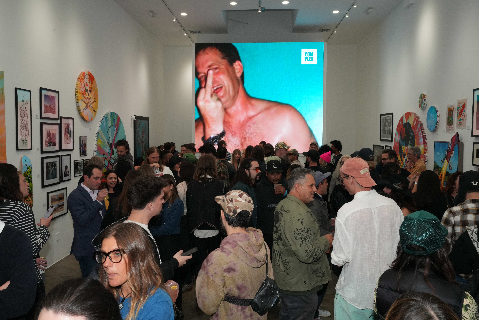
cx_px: 240
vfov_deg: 42.3
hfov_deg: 60.3
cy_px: 160
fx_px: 412
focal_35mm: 31
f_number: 11
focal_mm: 31
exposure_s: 1/60
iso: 2000
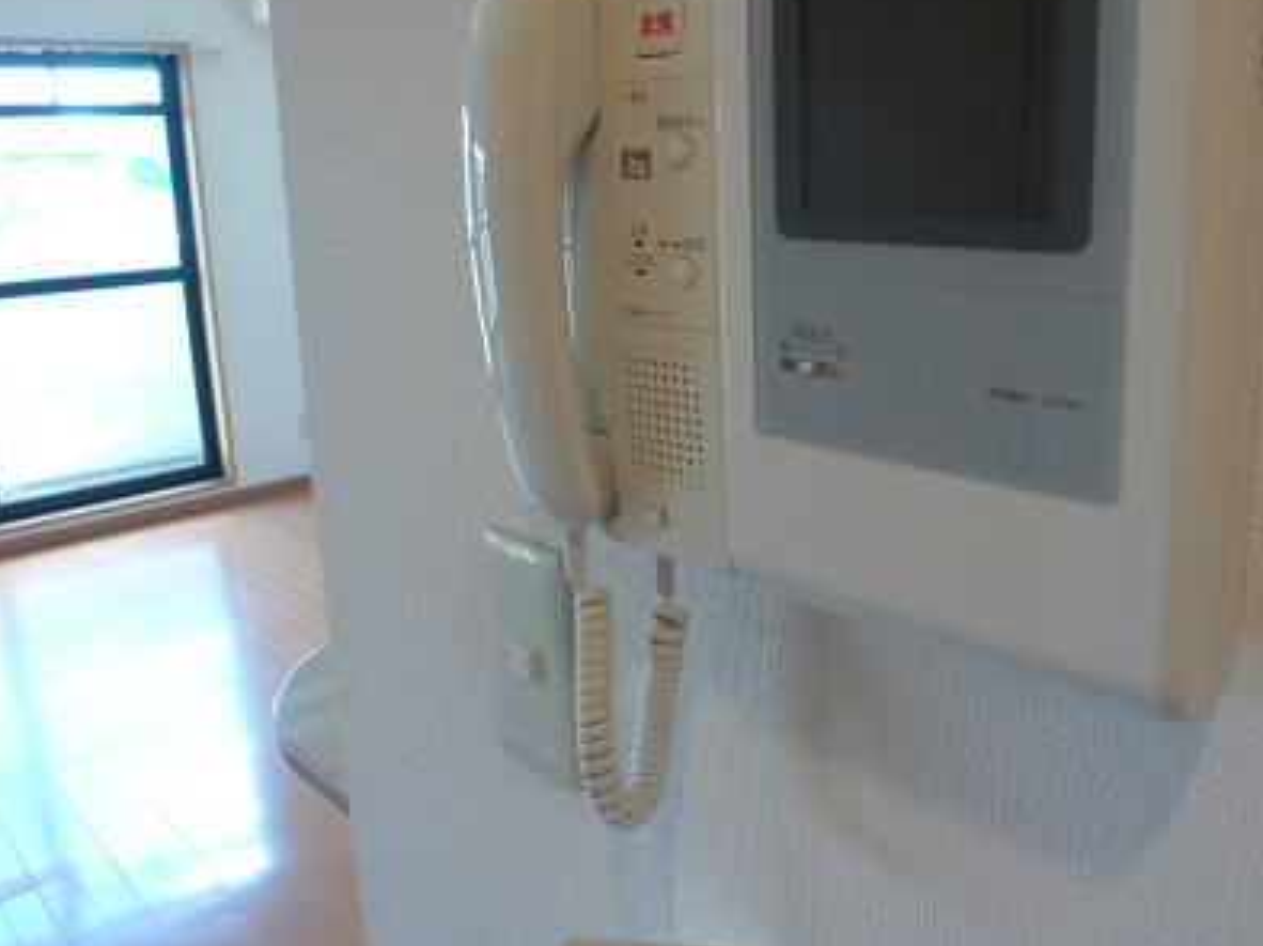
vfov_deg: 36.7
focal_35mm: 39
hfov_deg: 47.6
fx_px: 1422
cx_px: 760
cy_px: 414
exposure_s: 1/30
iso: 80
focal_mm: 5.1
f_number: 2
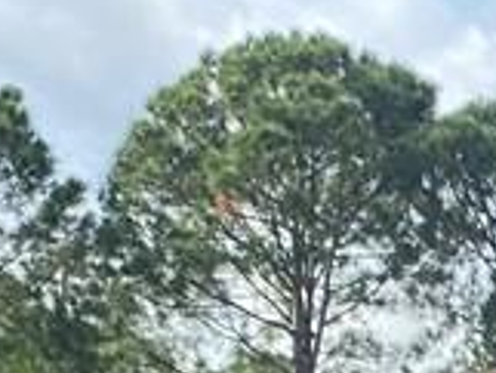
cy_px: 1067
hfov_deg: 11.0
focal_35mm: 165
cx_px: 937
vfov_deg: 7.9
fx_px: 2366
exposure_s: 1/898
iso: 32
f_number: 1.8
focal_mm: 4.25
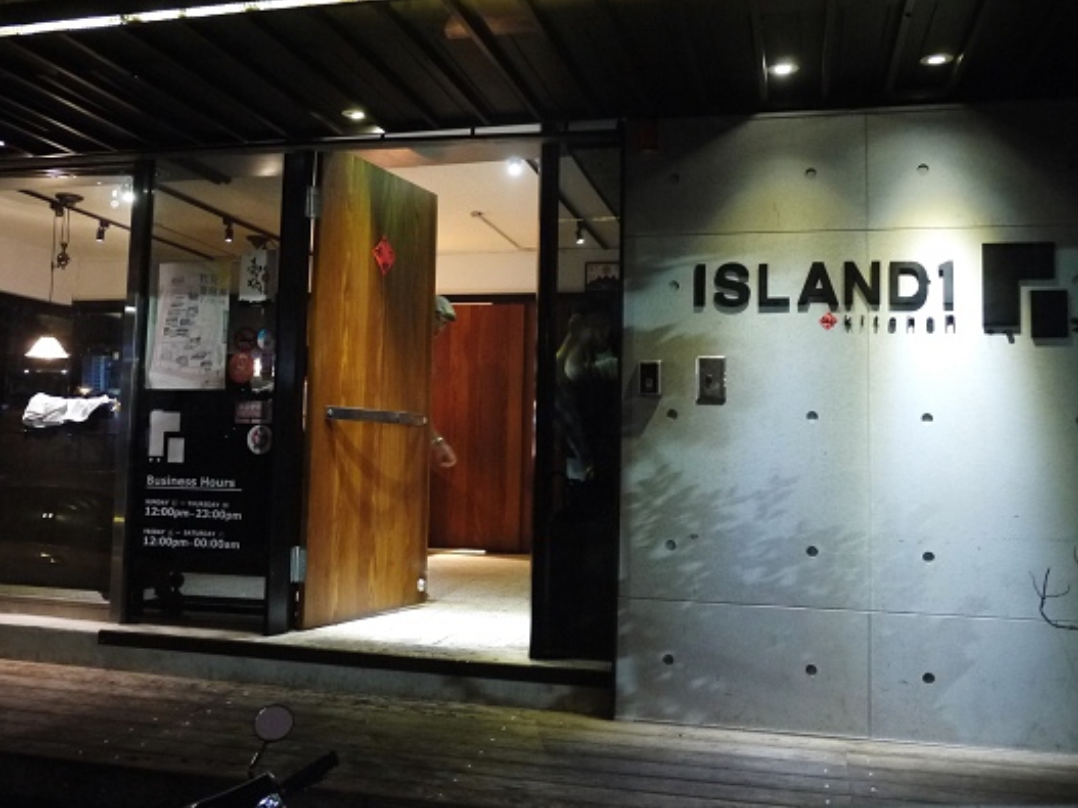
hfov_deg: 53.9
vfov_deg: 41.7
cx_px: 491
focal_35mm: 34
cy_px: 362
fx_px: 1059
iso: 800
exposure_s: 1/15
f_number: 2.5
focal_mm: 14
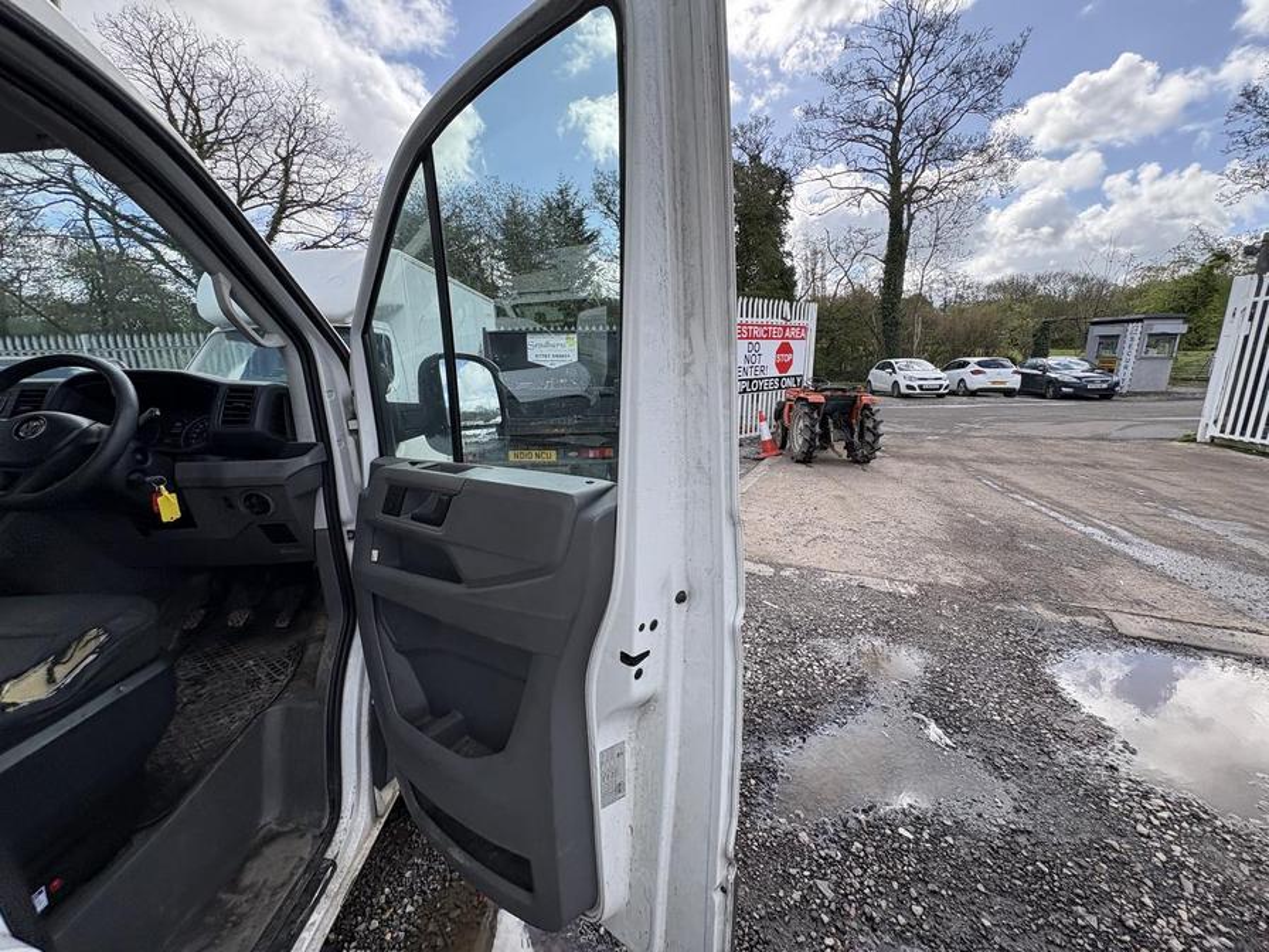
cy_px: 476
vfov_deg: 85.7
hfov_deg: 102.1
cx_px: 634
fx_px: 513
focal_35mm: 14
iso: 40
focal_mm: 2.22
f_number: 2.2
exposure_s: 1/734
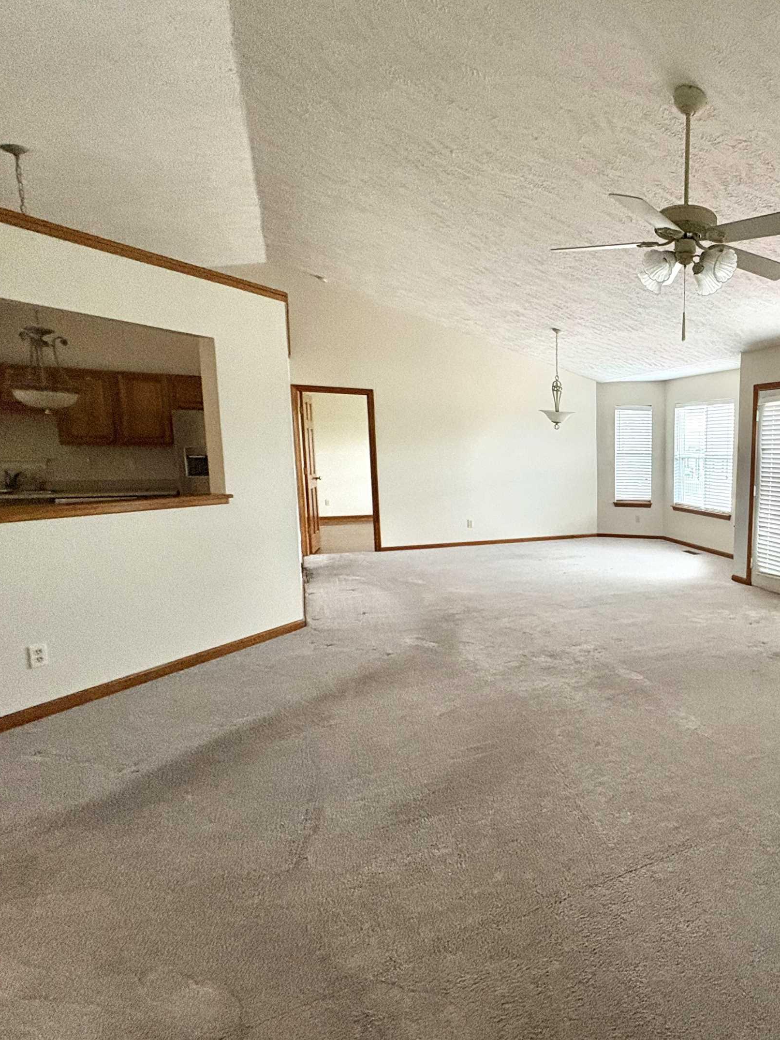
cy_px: 531
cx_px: 667
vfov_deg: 81.7
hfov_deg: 58.6
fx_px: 601
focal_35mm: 20
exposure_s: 1/60
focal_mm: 2.22
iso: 400
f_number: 2.2
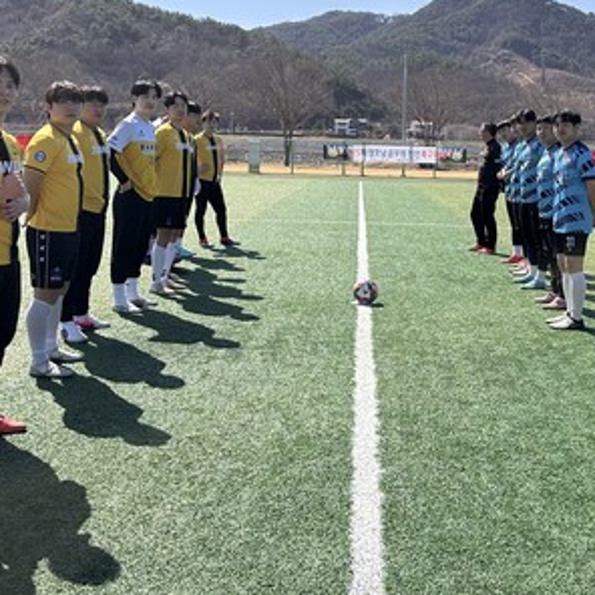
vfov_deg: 35.0
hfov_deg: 35.2
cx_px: 374
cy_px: 196
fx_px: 933
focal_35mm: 48
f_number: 1.78
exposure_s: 1/4545
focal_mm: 6.86
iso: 80
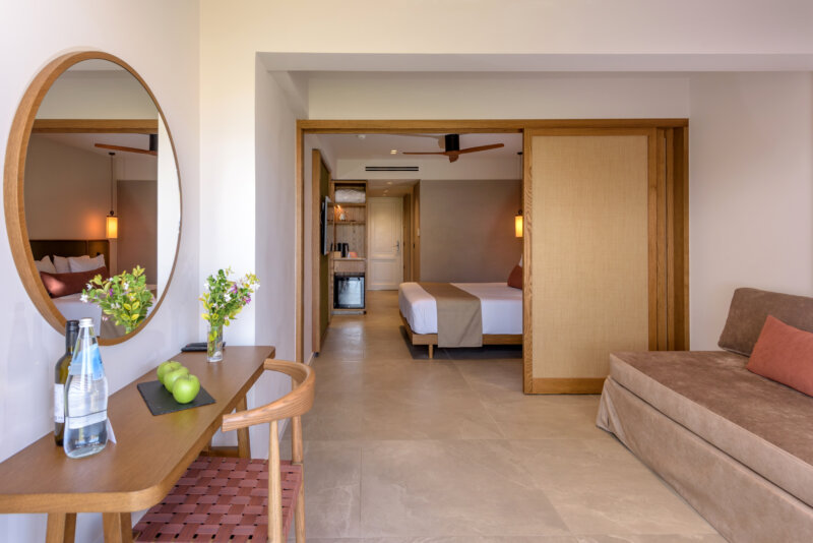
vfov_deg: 64.6
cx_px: 406
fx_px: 429
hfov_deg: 86.9
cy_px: 272
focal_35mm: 19
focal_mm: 19
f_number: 8
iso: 400
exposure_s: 1/25
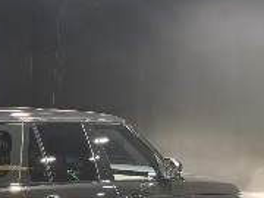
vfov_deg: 13.3
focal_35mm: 111
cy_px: 169
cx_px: 9
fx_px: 847
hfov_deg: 17.4
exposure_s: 1/33
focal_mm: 6.76
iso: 200
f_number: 1.78
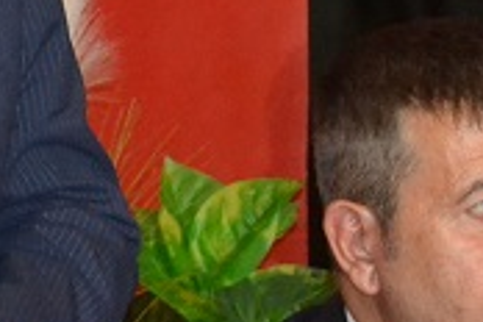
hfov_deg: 6.1
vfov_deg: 4.2
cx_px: -464
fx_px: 4387
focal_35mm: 327
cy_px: -179
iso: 3200
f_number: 4.5
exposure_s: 1/60
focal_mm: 40
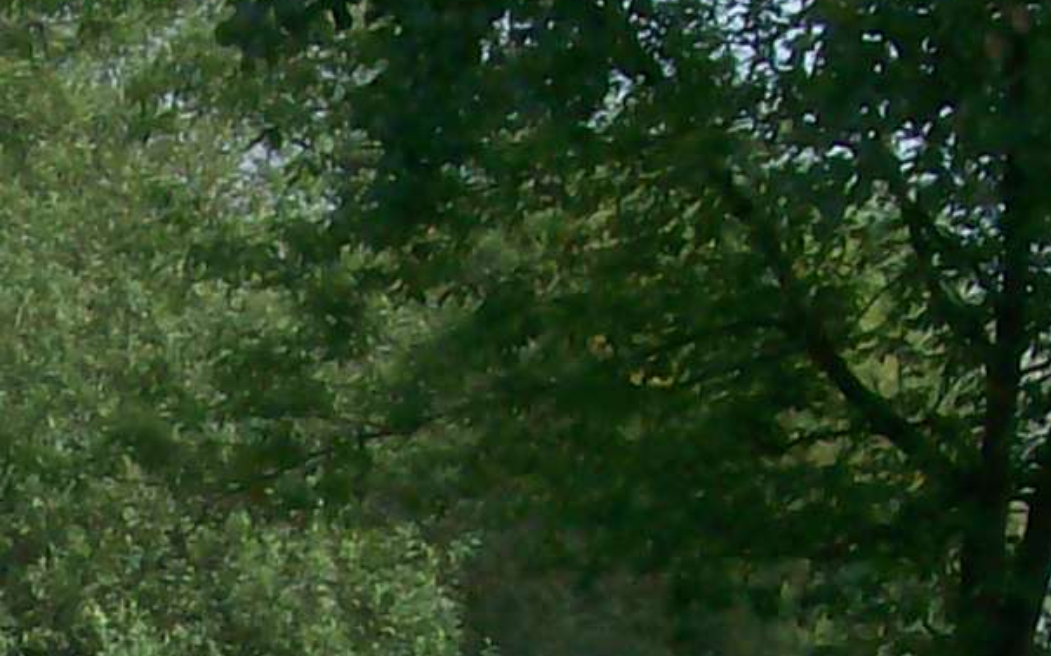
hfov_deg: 5.9
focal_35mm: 349
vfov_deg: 3.7
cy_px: 1602
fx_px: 9996
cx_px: -917
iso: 80
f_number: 6.7
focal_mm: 11.6
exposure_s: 1/288
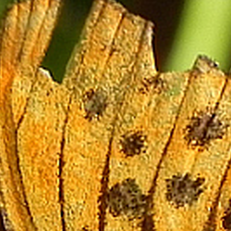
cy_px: 525
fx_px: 4756
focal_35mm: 630
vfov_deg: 2.8
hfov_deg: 2.8
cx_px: 373
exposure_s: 1/520
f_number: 5.6
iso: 160
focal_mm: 18.8
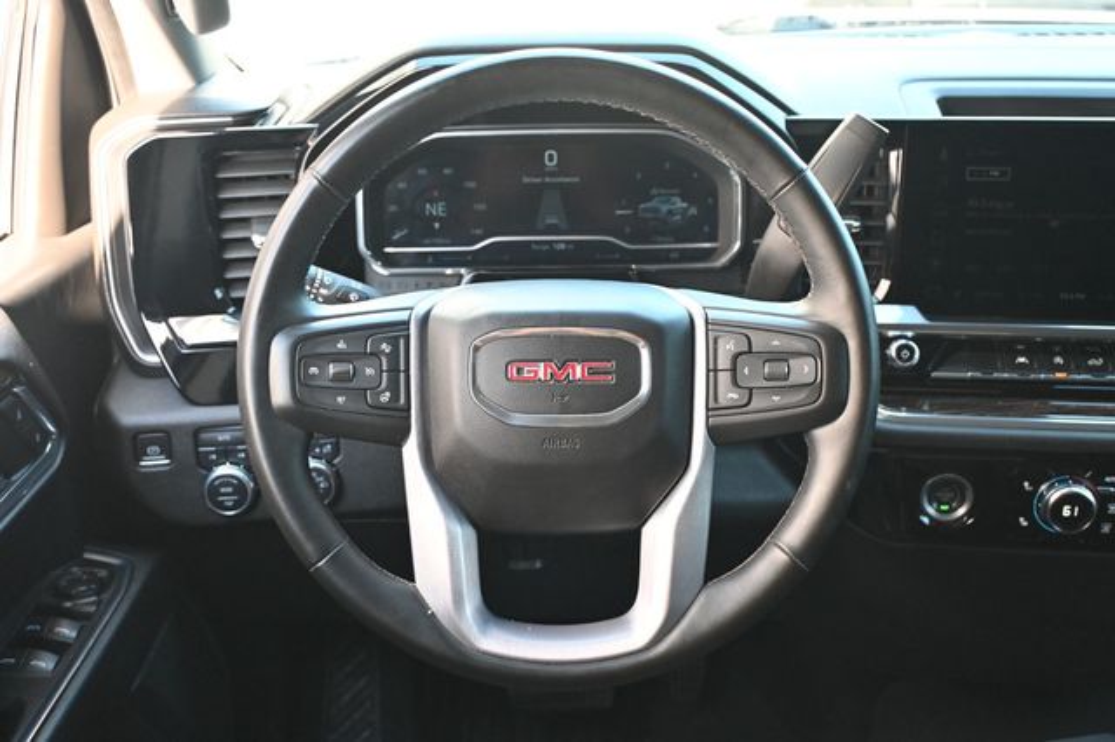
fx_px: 1161
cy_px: 371
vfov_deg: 35.5
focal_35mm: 38
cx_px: 558
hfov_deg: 51.3
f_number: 4.2
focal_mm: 25
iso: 1600
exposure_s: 1/125
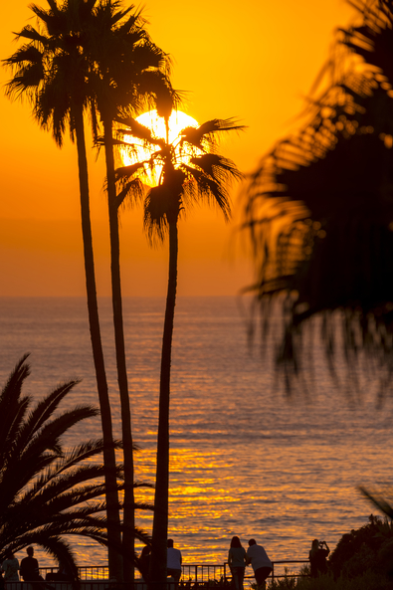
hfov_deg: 2.4
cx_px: 205
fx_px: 9289
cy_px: 338
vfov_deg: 3.6
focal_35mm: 567
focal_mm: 420
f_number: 6
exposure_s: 1/500
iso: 100
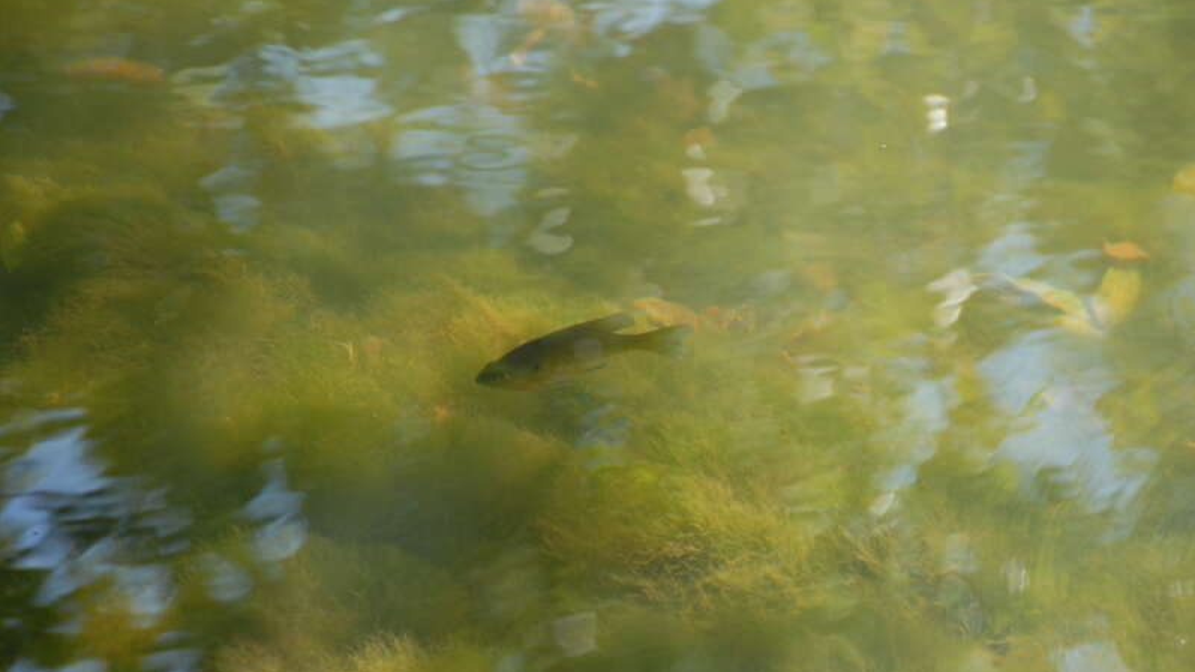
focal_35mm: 316
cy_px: 363
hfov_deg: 6.8
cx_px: 598
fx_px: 10011
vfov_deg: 3.8
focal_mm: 200
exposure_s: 1/60
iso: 200
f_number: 5.6
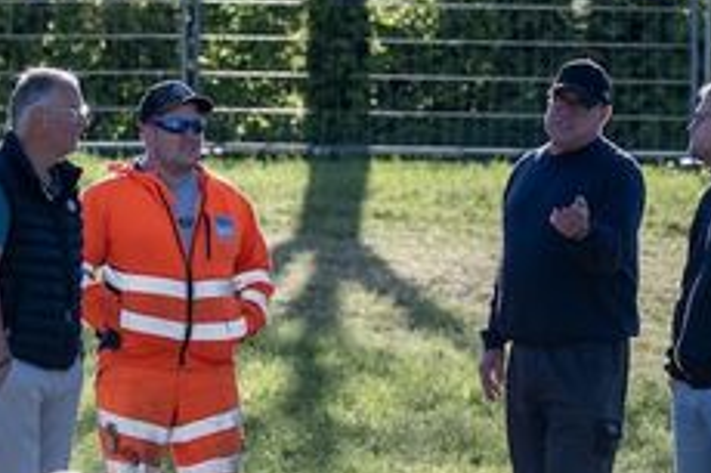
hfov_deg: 4.4
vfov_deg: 2.9
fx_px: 9276
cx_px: 458
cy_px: 216
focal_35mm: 470
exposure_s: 1/200
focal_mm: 200
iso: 200
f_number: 8
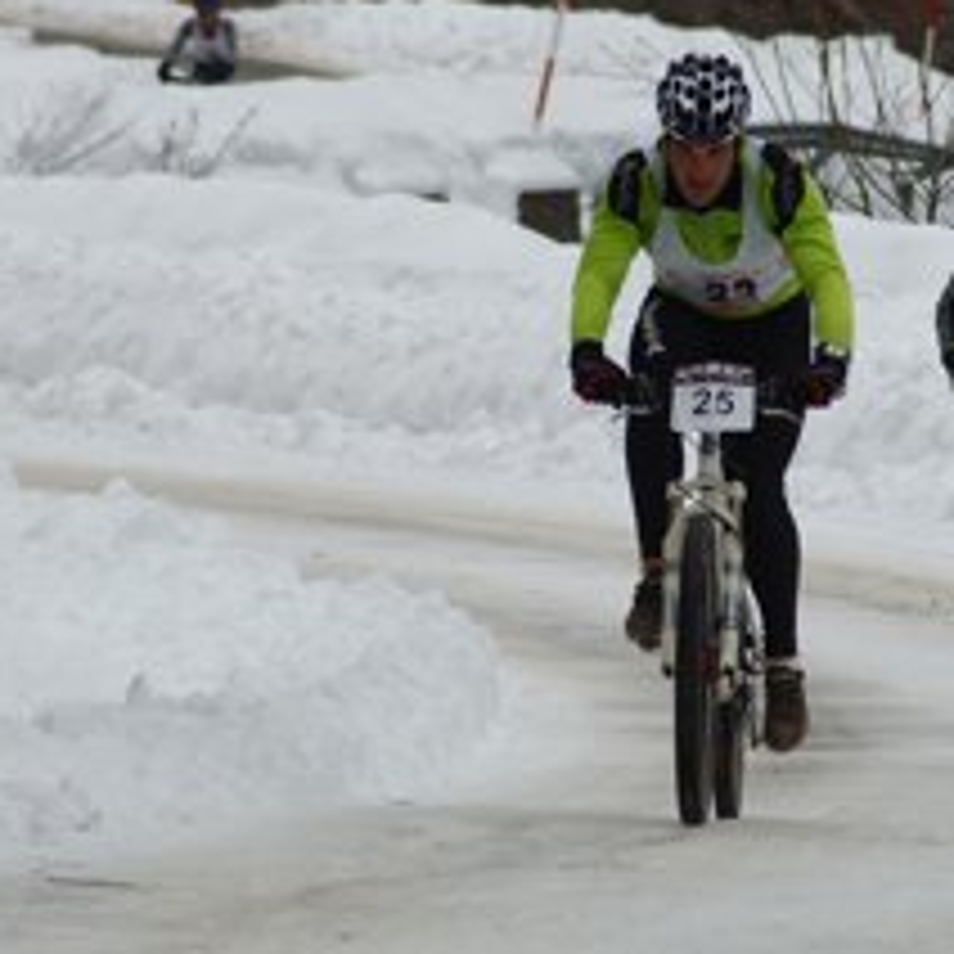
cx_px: 702
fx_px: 16463
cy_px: 360
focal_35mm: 528
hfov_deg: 3.3
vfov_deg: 3.3
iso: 400
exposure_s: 1/250
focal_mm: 220
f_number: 8
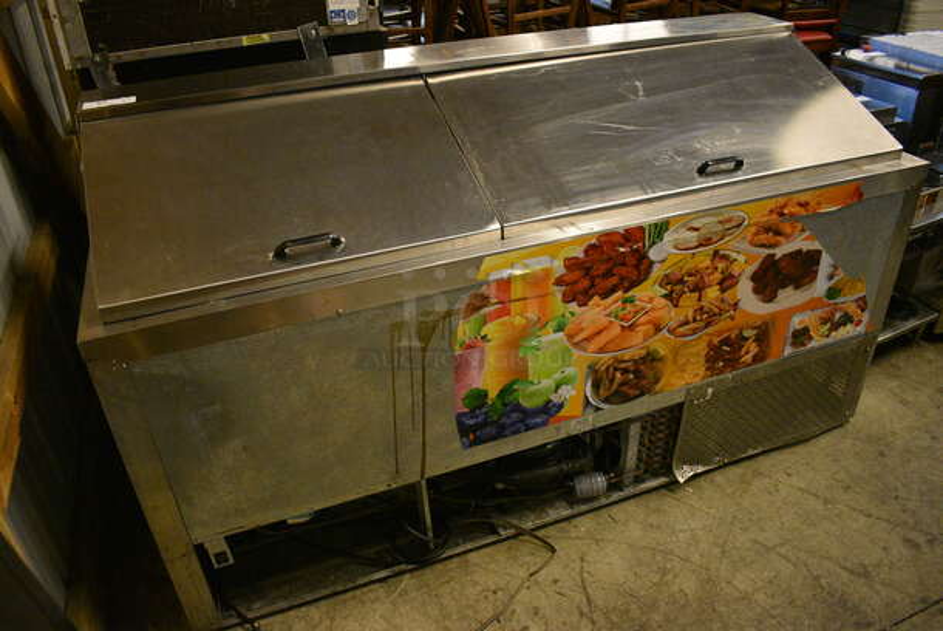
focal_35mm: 27
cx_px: 472
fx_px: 708
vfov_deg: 48.0
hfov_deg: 67.3
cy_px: 316
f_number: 3.5
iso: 5000
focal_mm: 18
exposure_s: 1/125
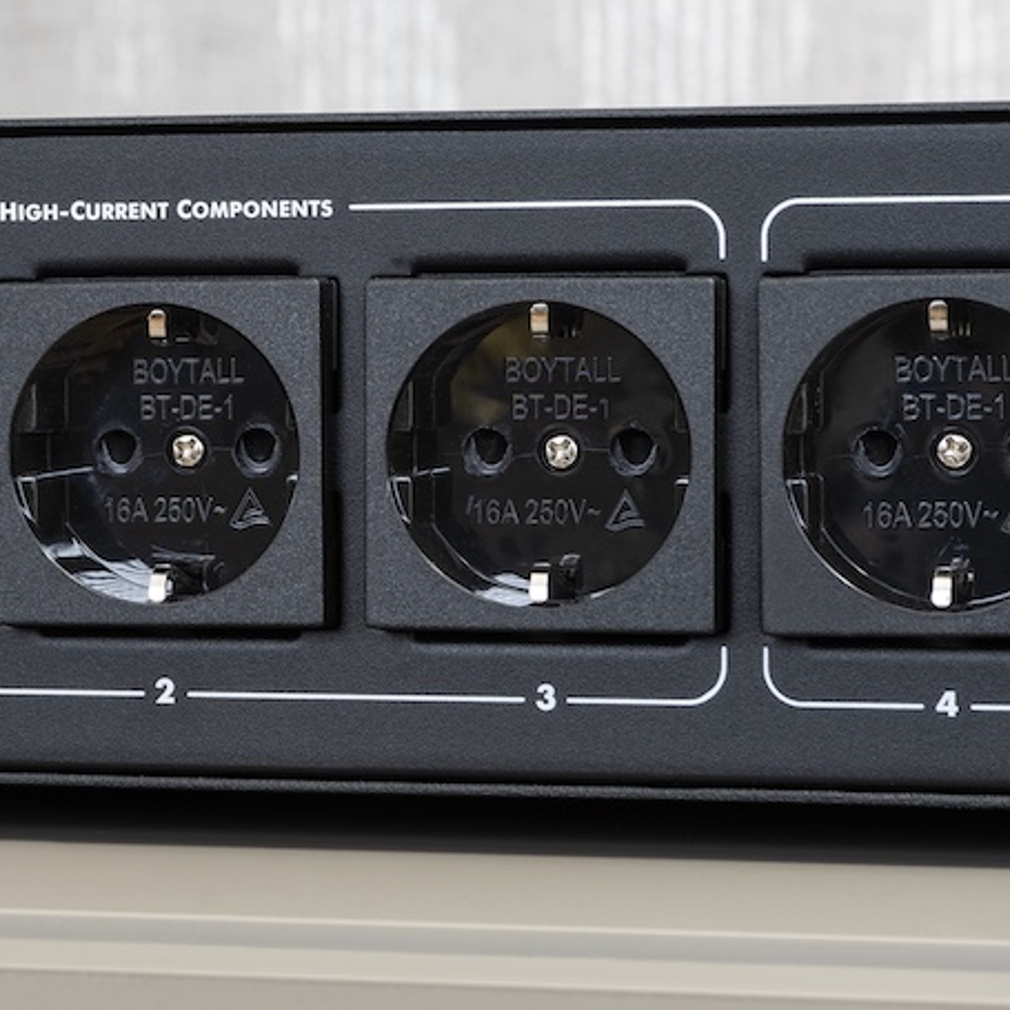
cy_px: 472
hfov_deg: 12.9
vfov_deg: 13.0
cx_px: 60
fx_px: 4423
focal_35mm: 134
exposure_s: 1/1.25
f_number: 11
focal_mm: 70
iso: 125
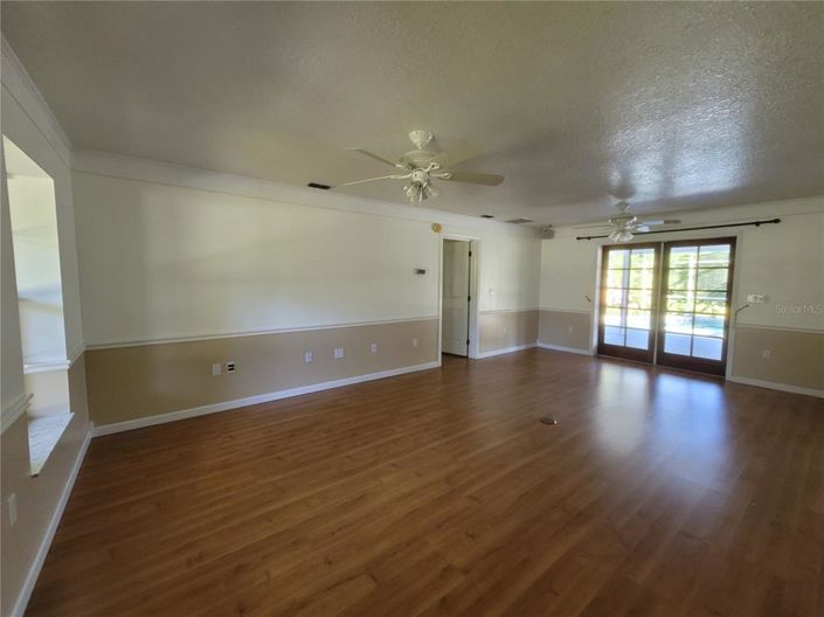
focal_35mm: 13
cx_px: 412
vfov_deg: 89.9
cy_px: 308
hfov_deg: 106.2
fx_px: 309
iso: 400
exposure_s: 1/60
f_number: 2.2
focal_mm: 2.2
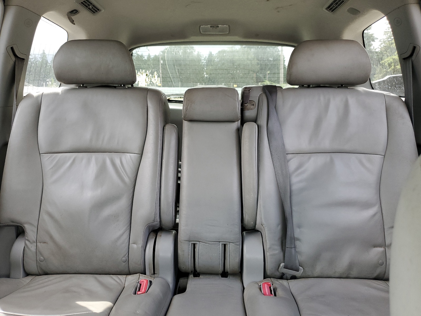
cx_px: 210
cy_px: 158
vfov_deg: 53.1
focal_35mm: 26
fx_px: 316
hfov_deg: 67.3
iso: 85
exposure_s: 1/120
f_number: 1.5
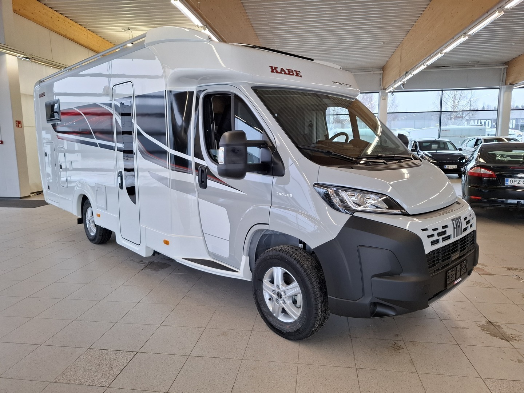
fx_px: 348
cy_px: 196
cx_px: 262
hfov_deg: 73.9
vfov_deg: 58.9
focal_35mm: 23
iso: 64
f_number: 1.8
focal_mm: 5.54
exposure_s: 1/100
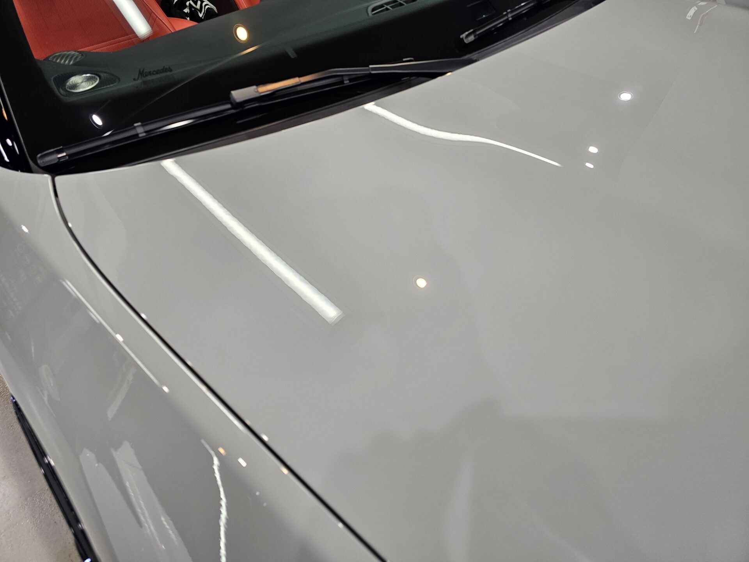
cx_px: 374
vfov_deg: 58.9
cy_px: 281
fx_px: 498
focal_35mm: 23
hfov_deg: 73.9
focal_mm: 6.3
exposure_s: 1/100
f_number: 1.7
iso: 100
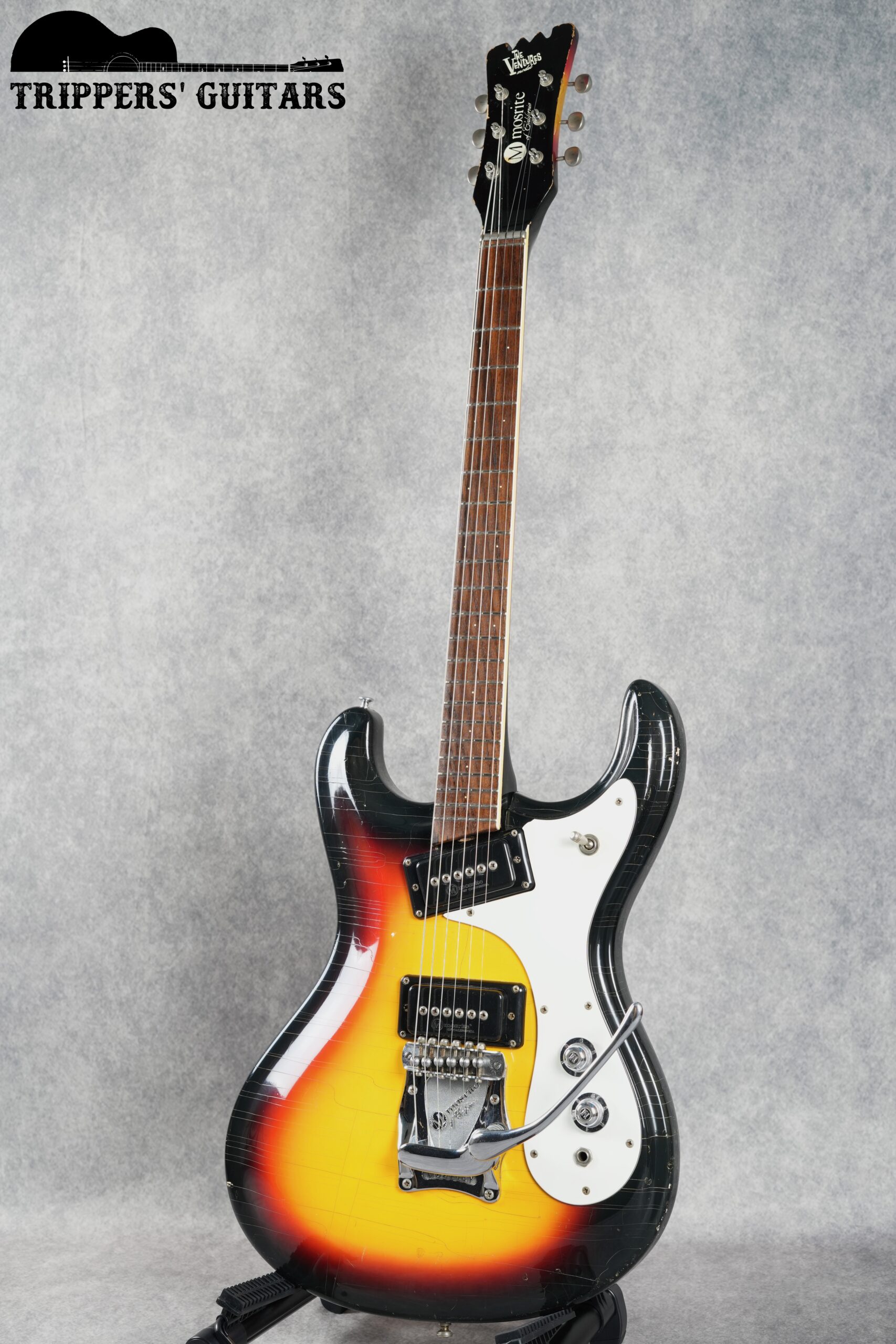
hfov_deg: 27.0
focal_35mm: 50
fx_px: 1866
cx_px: 448
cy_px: 672
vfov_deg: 39.6
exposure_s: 1/6
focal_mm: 50
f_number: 6.3
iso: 320
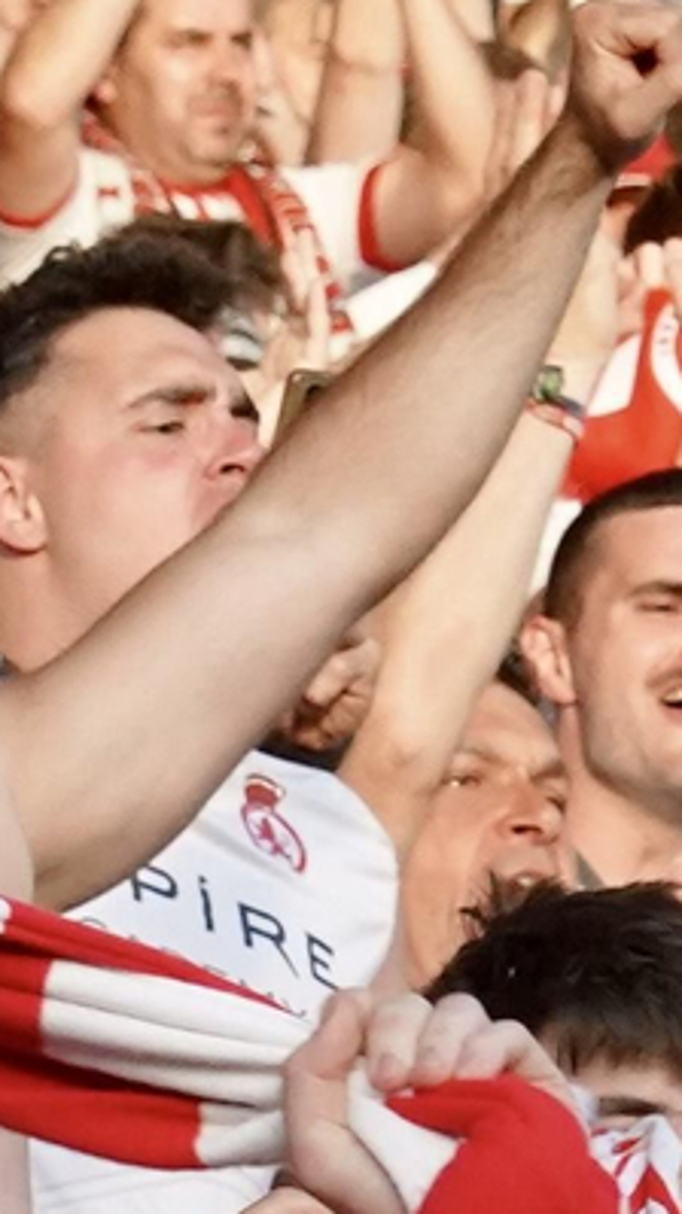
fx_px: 26562
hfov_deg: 1.5
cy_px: 738
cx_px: -575
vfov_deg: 2.6
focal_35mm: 825
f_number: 10
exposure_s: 1/500
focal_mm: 105
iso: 4000
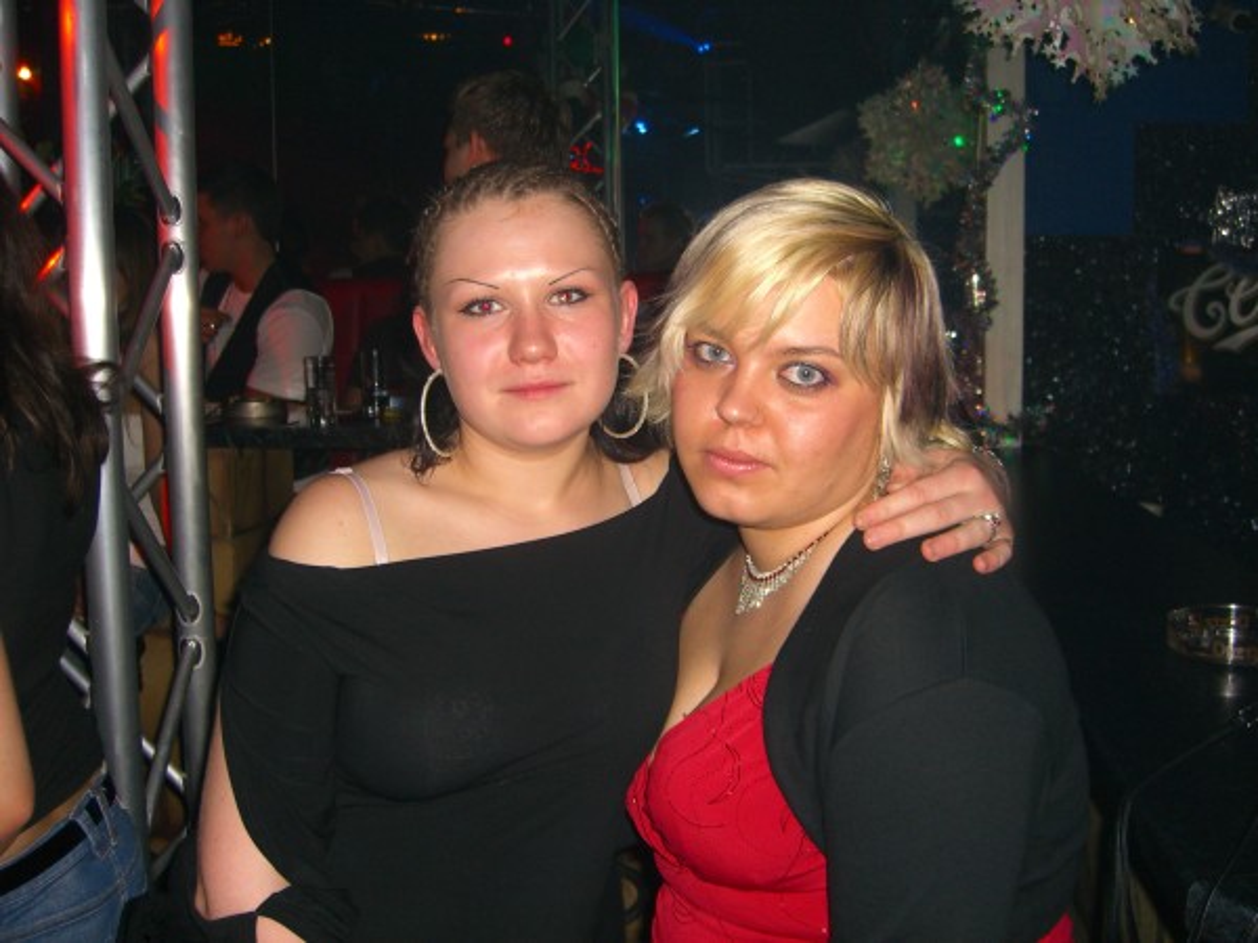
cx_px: 629
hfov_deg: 49.0
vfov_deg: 37.7
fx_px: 1381
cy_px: 472
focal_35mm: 38
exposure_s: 1/60
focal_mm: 7.9
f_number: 2.8
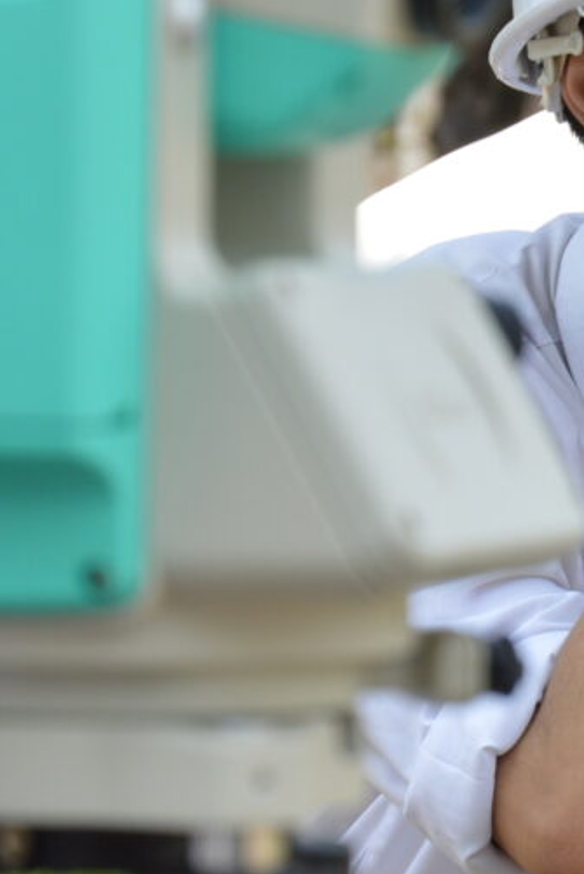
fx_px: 7805
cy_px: 191
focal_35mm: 321
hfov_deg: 4.2
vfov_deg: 6.4
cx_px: 1267
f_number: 7.1
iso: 250
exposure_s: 1/250
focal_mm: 70
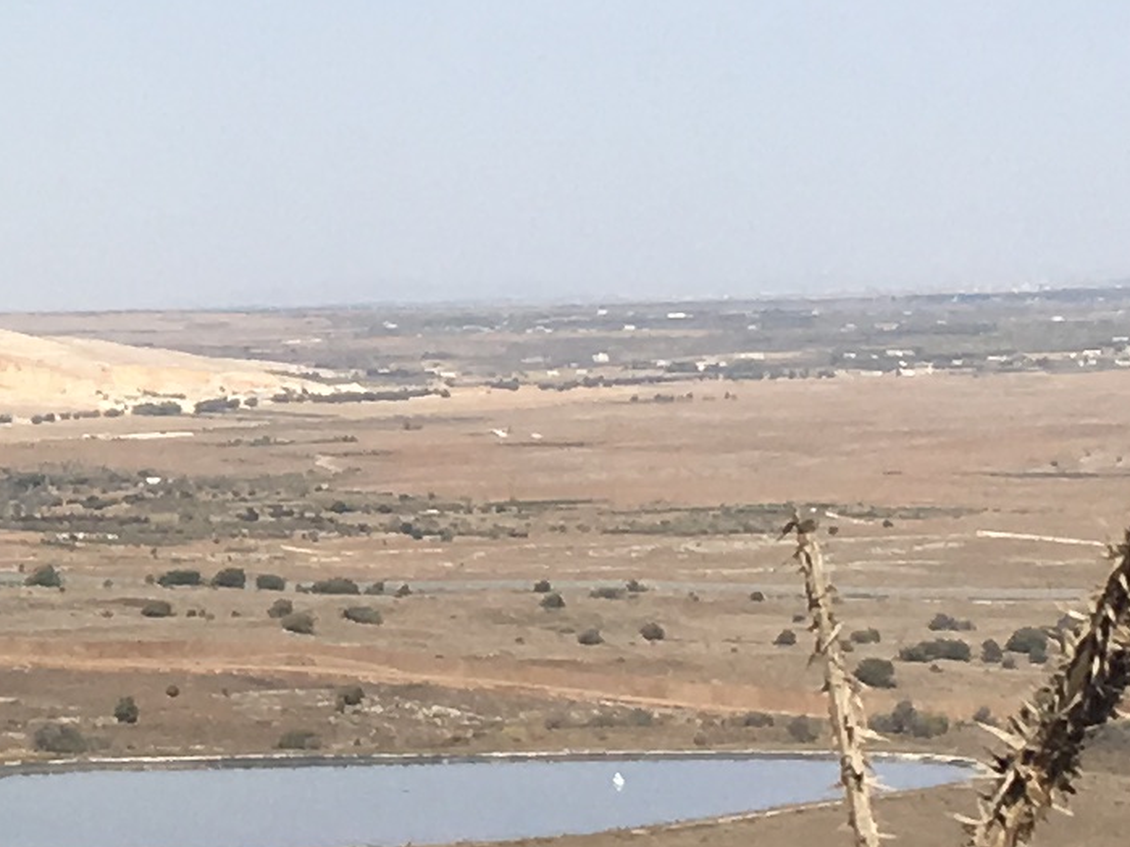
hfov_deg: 11.3
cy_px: 48
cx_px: -583
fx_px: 5452
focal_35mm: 167
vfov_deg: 8.8
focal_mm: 4.15
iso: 25
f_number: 2.2
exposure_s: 1/2079
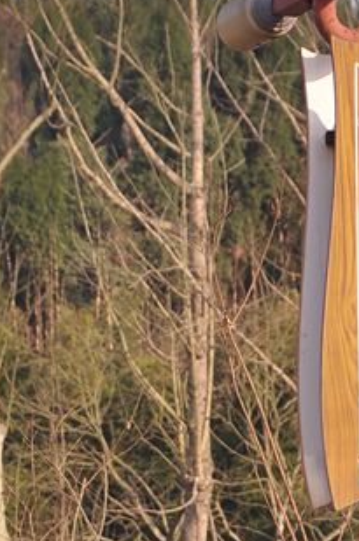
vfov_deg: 7.5
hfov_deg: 5.0
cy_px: 631
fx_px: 4112
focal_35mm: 274
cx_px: 354
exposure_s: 1/320
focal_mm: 42
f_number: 5
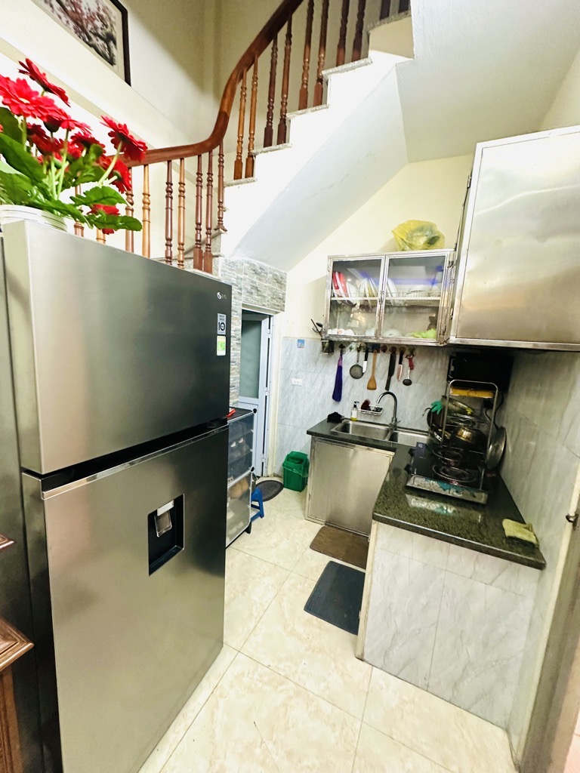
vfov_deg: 102.1
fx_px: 313
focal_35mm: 14
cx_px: 290
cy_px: 386
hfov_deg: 85.7
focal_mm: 2.22
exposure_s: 1/50
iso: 640
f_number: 2.2
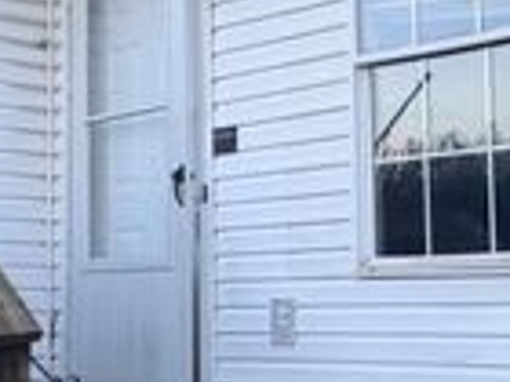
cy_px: 158
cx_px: 386
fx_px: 1267
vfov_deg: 17.2
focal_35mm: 86
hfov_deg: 22.5
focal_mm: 6.76
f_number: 1.78
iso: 80
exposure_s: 1/311
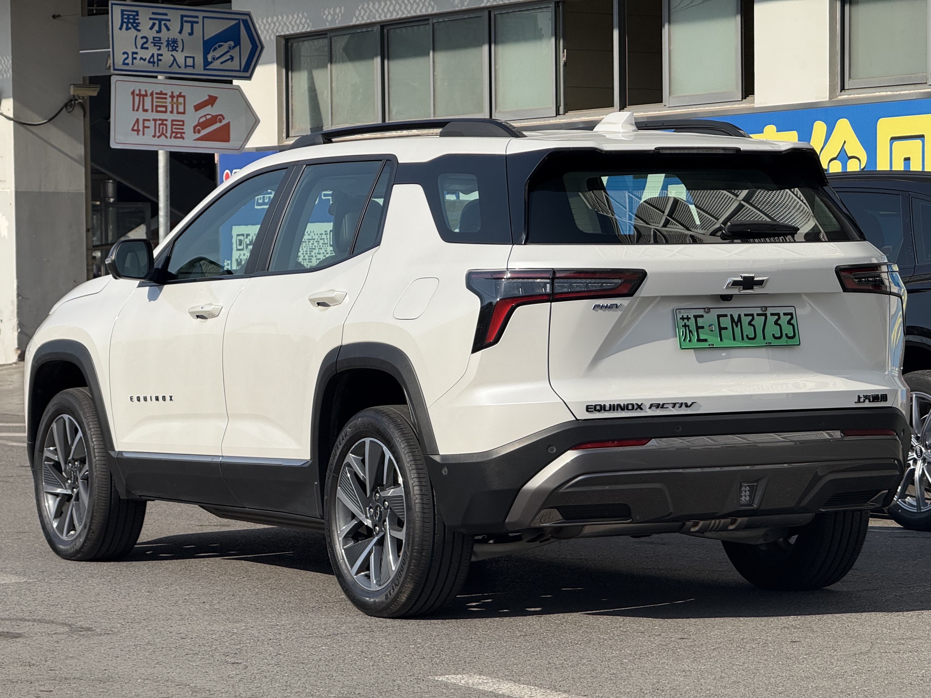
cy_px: 349
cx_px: 466
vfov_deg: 12.3
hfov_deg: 16.4
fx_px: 3227
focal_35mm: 120
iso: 50
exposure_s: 1/2083
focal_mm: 15.66
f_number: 2.8
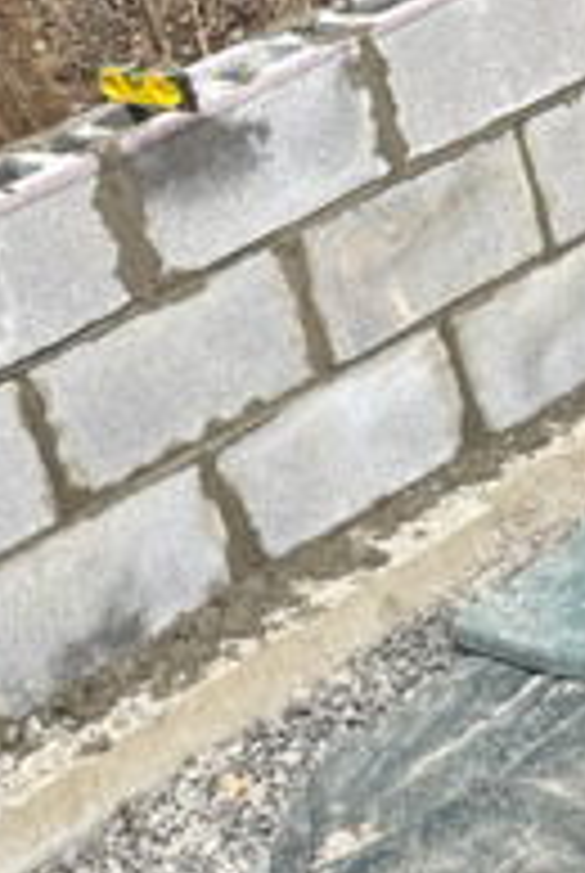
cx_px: 176
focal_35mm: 89
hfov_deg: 15.4
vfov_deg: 22.7
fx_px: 2162
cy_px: 248
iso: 50
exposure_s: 1/3704
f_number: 1.5
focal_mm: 5.7
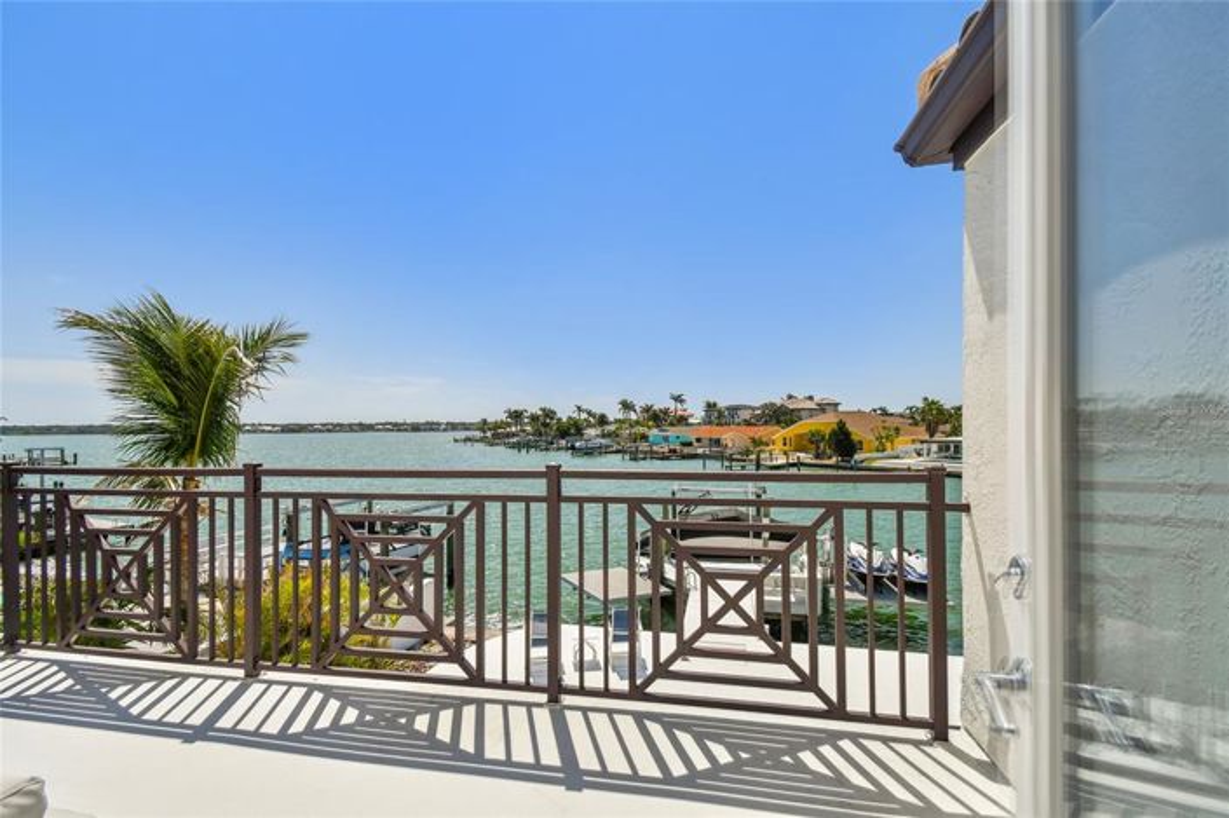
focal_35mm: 15
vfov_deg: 77.2
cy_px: 409
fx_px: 512
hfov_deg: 100.4
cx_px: 614
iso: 100
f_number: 7.1
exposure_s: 1/1000
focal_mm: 10
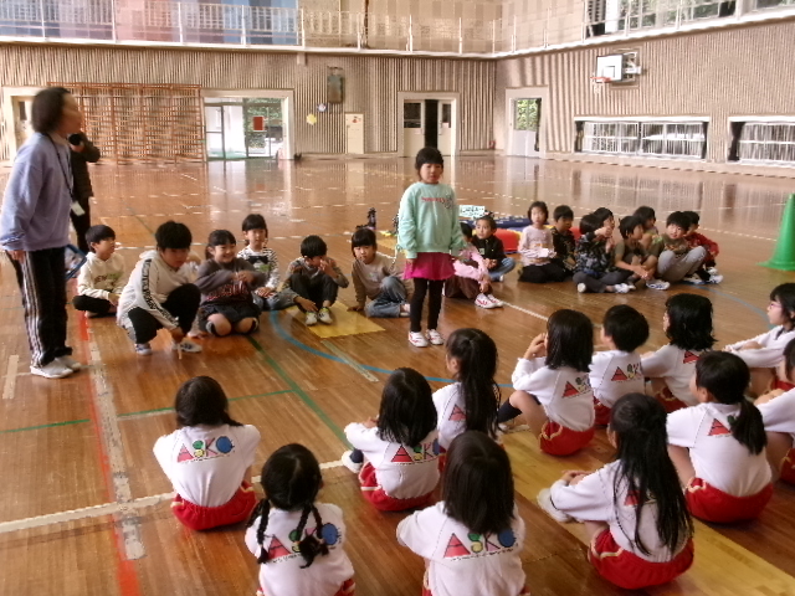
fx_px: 827
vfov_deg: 39.7
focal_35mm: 36
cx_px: 398
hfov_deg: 51.4
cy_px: 298
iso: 288
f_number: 4.5
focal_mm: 6.4
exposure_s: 1/34
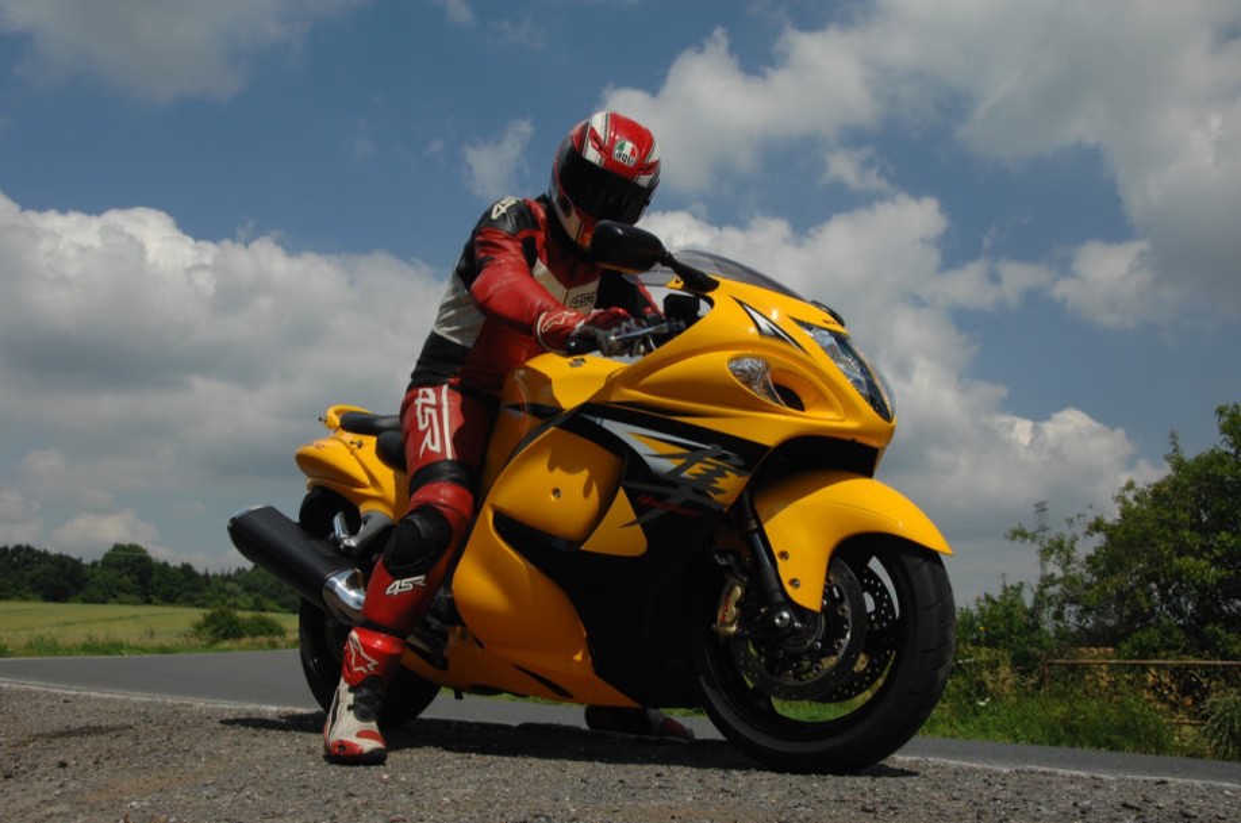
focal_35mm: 36
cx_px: 620
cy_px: 412
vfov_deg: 36.8
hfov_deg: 53.2
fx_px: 1239
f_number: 9
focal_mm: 24
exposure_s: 1/320
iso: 160
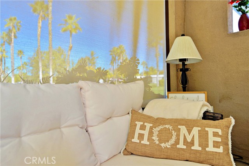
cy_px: 83
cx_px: 124
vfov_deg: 49.6
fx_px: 180
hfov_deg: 69.4
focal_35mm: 26
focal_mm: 26
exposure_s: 1/60
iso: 125
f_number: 4
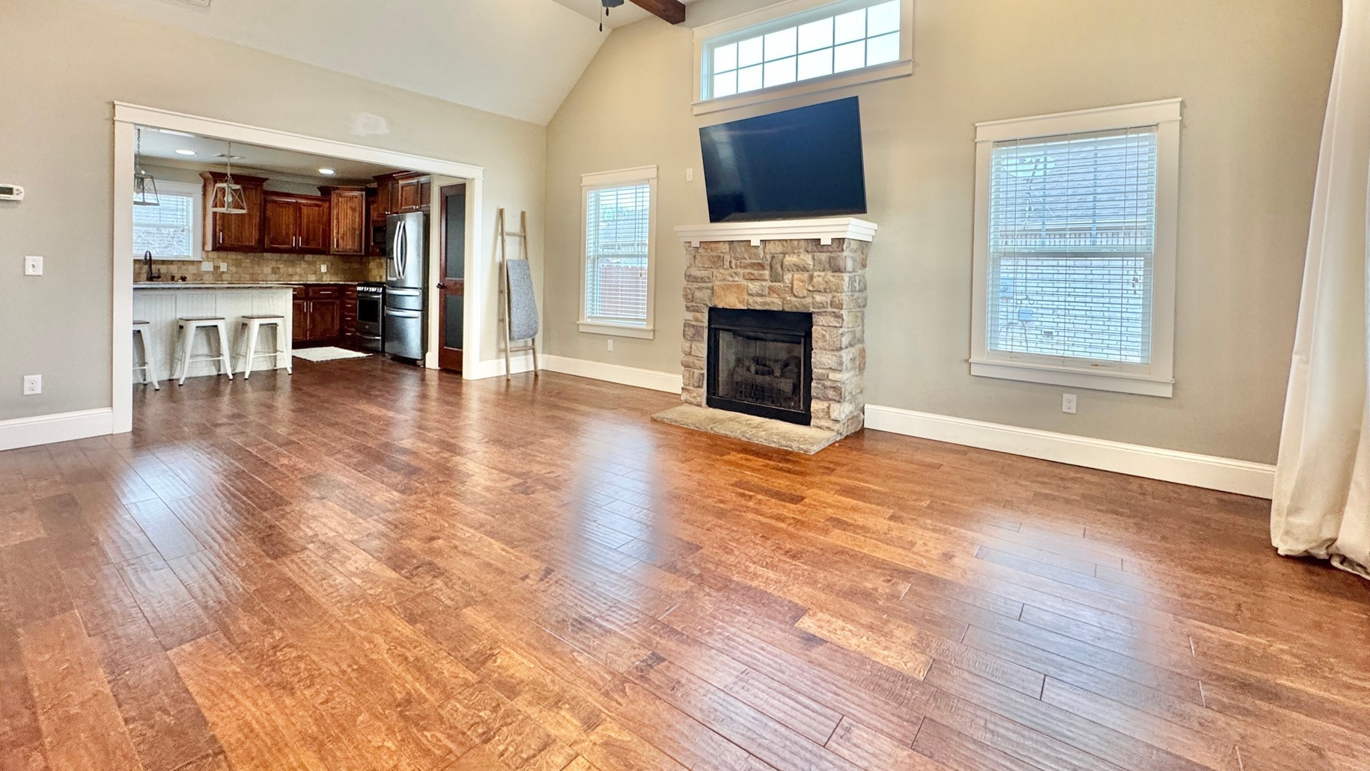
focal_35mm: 16
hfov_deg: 99.4
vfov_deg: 65.9
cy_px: 278
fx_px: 581
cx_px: 686
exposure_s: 1/120
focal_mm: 2.22
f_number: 2.2
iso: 250
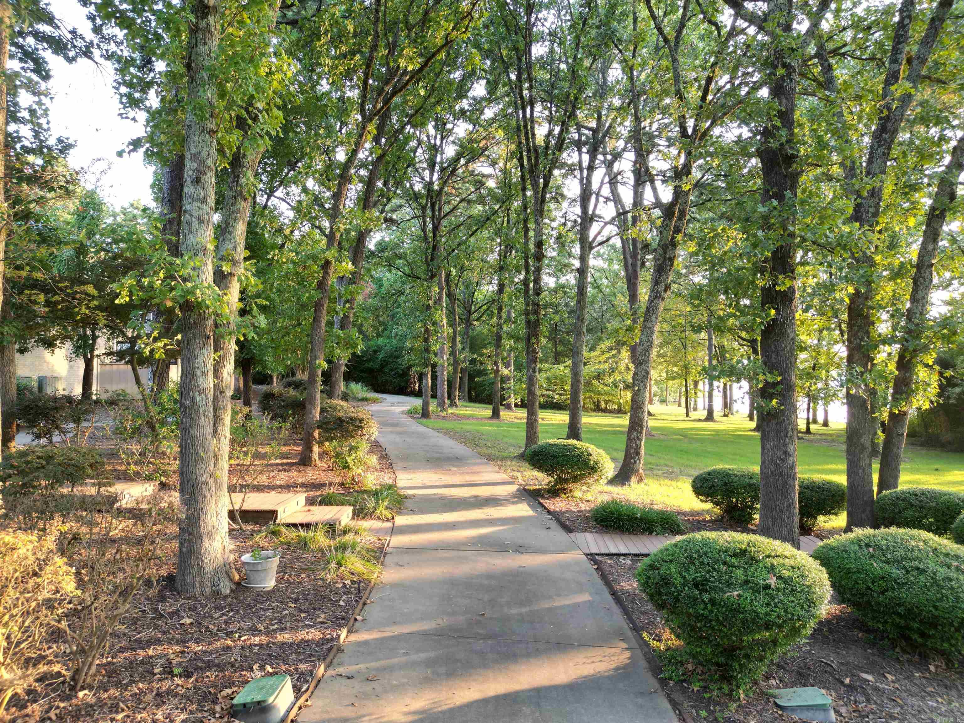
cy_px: 362
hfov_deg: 71.6
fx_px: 668
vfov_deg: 56.8
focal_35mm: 24
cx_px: 482
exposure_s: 1/50
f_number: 1.7
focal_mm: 6.72
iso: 100
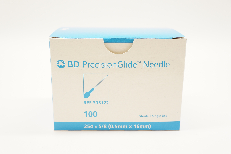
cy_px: 77
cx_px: 116
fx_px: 269
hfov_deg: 46.4
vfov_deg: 31.8
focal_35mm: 42
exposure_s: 1/50
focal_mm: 28
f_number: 5
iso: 400
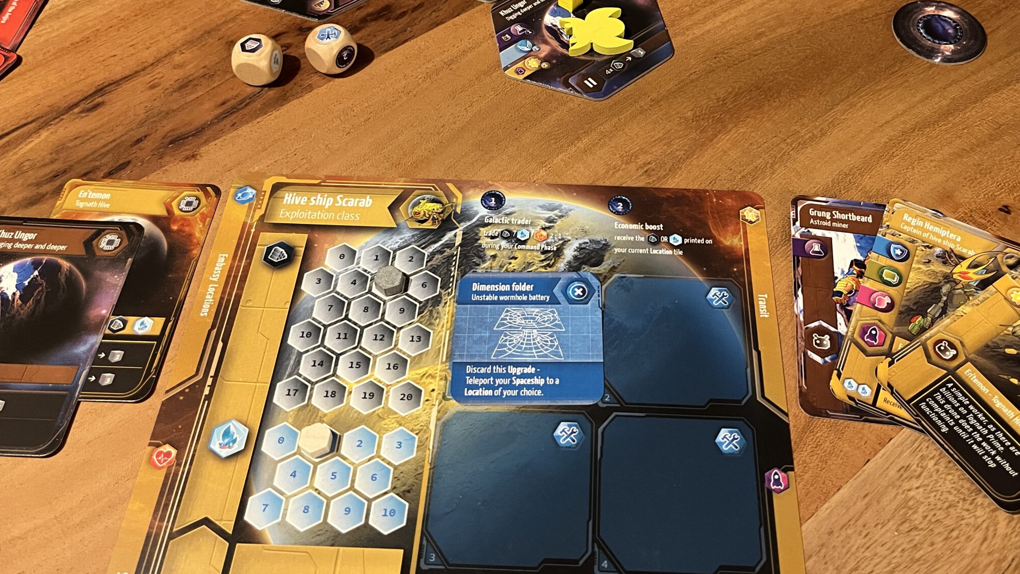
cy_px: 130
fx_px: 974
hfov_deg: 55.1
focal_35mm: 36
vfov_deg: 32.1
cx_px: 573
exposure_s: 1/33
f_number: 1.6
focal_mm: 5.1
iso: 500
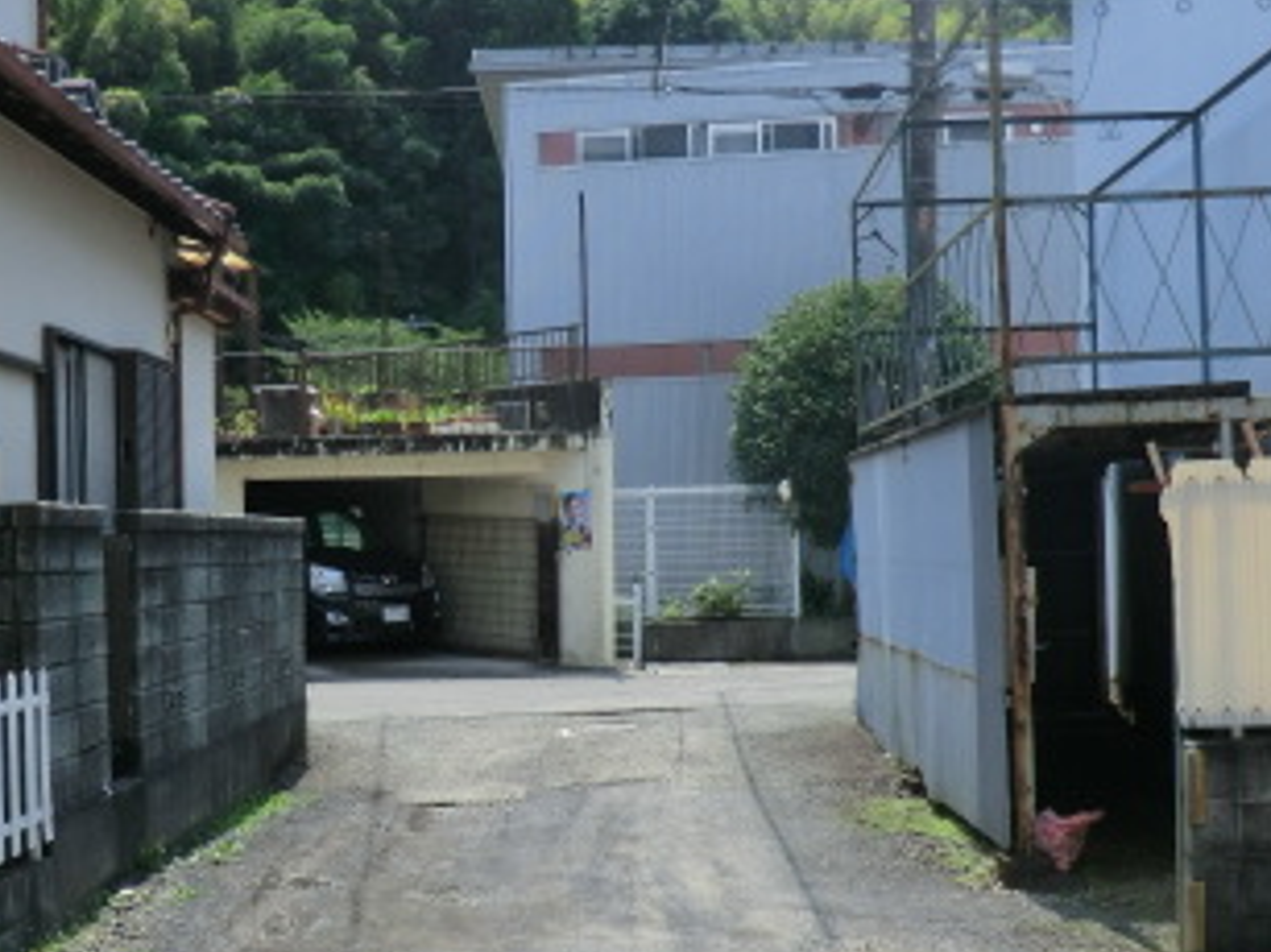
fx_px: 1835
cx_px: 526
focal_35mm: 50
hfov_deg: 38.1
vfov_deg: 28.9
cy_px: 617
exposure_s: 1/800
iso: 80
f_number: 3.2
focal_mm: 4.3
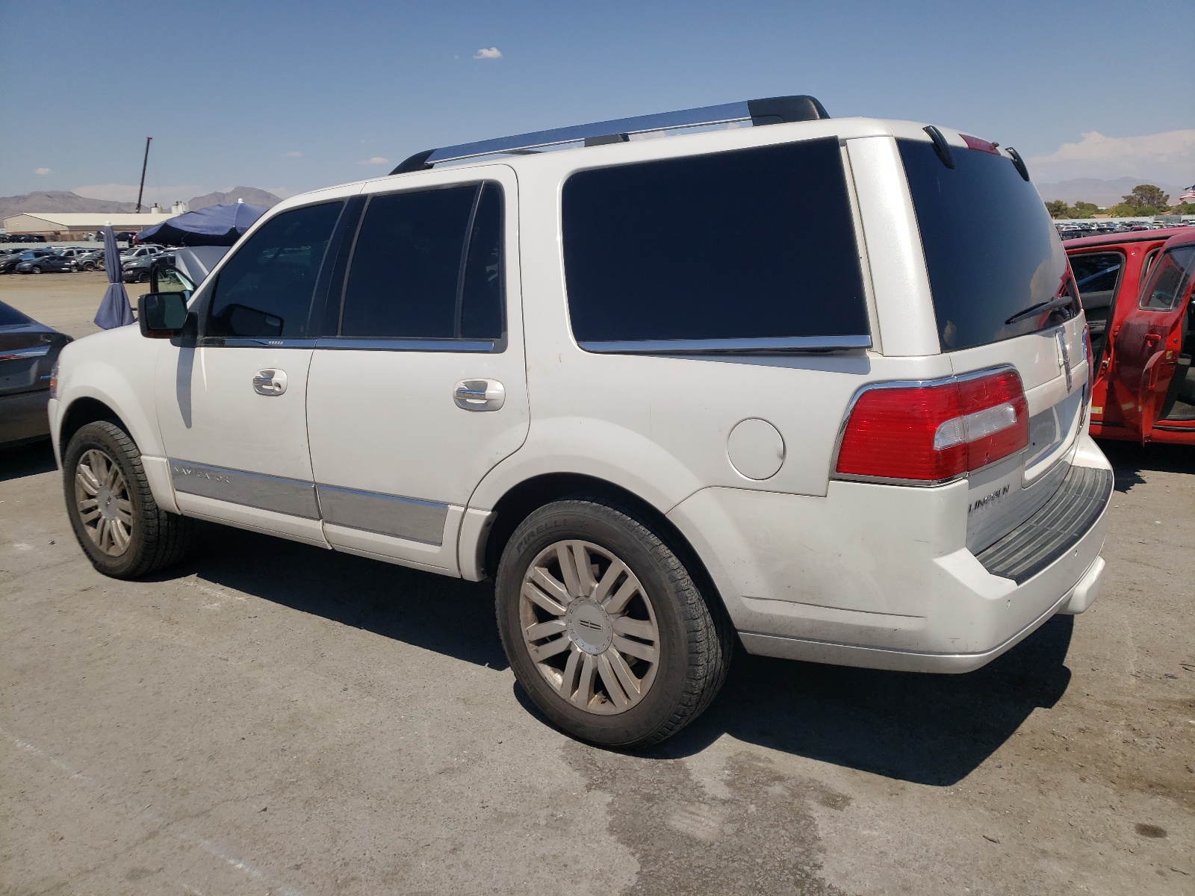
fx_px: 898
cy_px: 448
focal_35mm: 26
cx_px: 598
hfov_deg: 67.3
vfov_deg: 53.1
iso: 50
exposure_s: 1/10000
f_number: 1.5
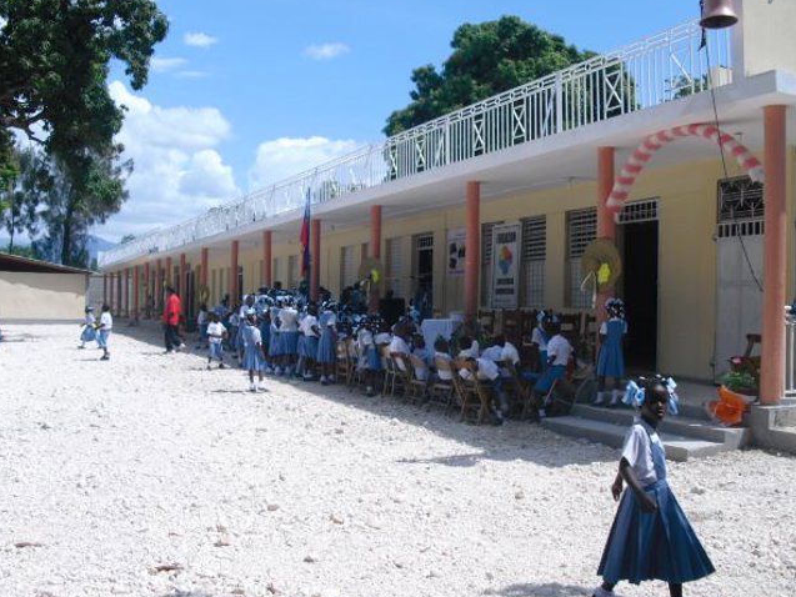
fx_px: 897
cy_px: 308
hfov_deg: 47.8
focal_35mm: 39
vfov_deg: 36.8
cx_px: 427
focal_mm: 6.3
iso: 64
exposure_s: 1/160
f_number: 7.8
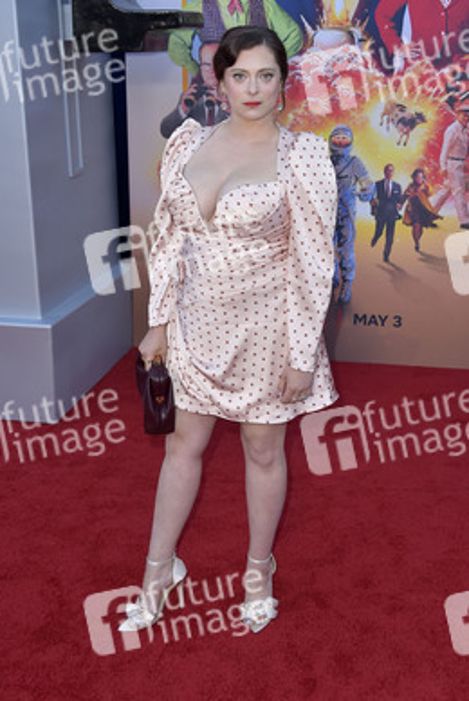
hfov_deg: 36.0
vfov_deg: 51.8
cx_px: 230
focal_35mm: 37
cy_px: 342
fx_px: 722
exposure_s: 1/250
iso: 400
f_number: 6.3
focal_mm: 36
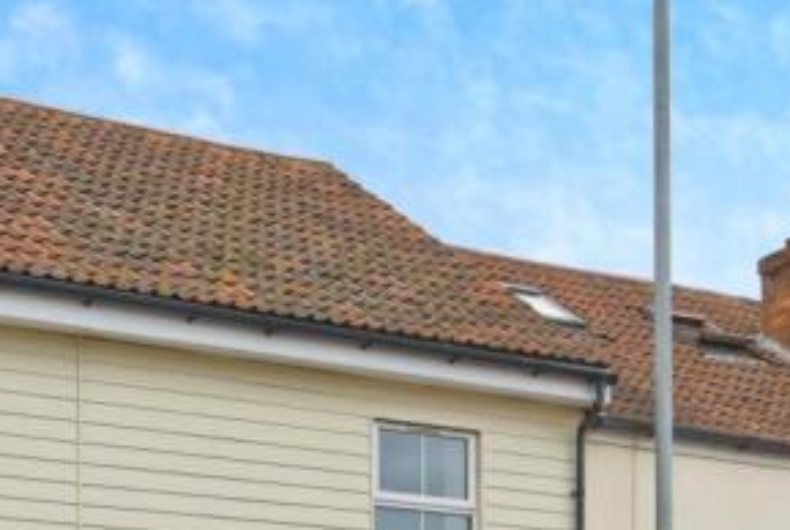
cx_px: 297
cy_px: 594
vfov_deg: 18.7
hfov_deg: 28.7
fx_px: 1539
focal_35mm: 70
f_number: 9
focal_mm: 31
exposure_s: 1/640
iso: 400
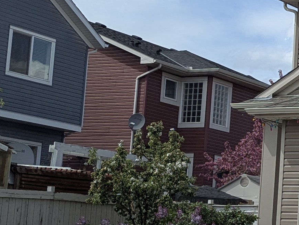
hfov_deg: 15.6
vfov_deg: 13.2
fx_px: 969
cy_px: 144
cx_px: 496
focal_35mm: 112
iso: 41
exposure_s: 1/1618
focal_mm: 6.81
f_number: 1.85
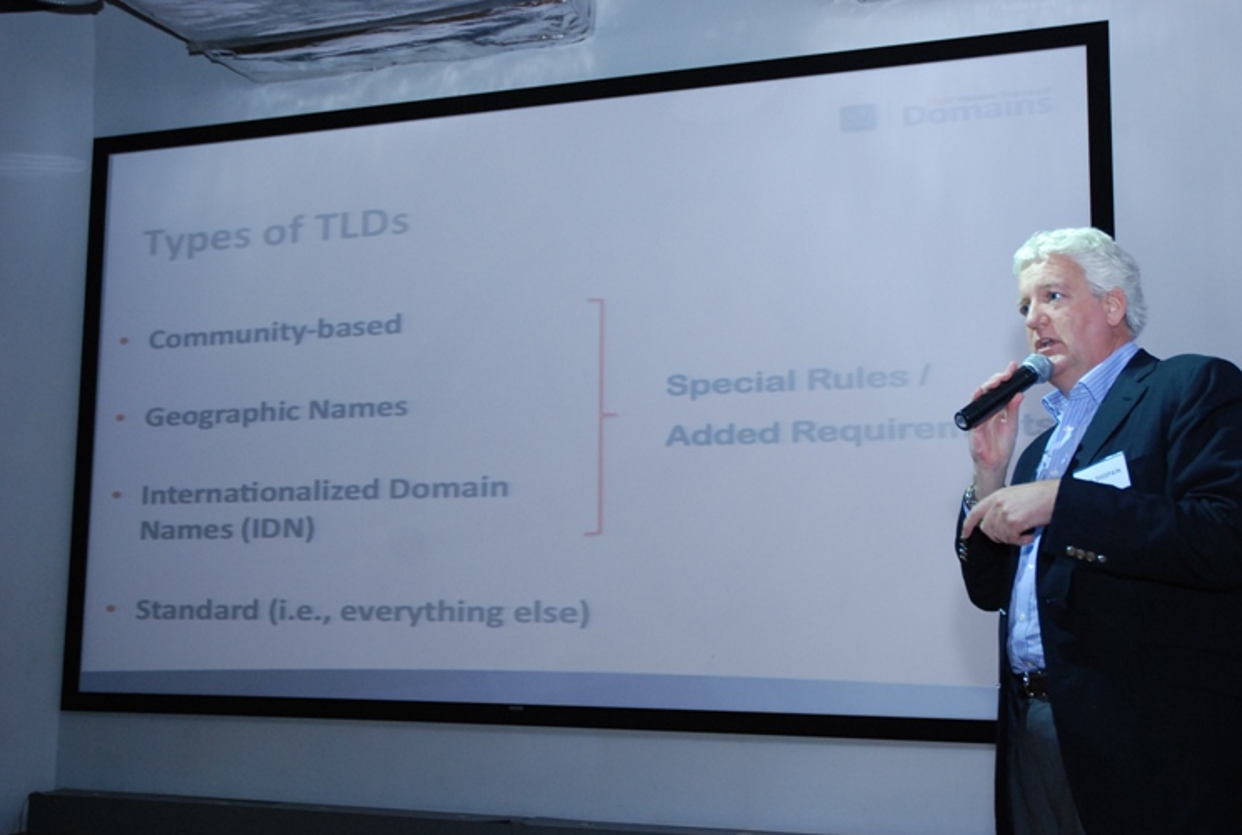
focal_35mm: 44
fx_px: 1506
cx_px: 664
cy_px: 422
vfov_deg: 31.0
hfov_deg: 44.8
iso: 640
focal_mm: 27
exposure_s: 1/80
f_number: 3.8
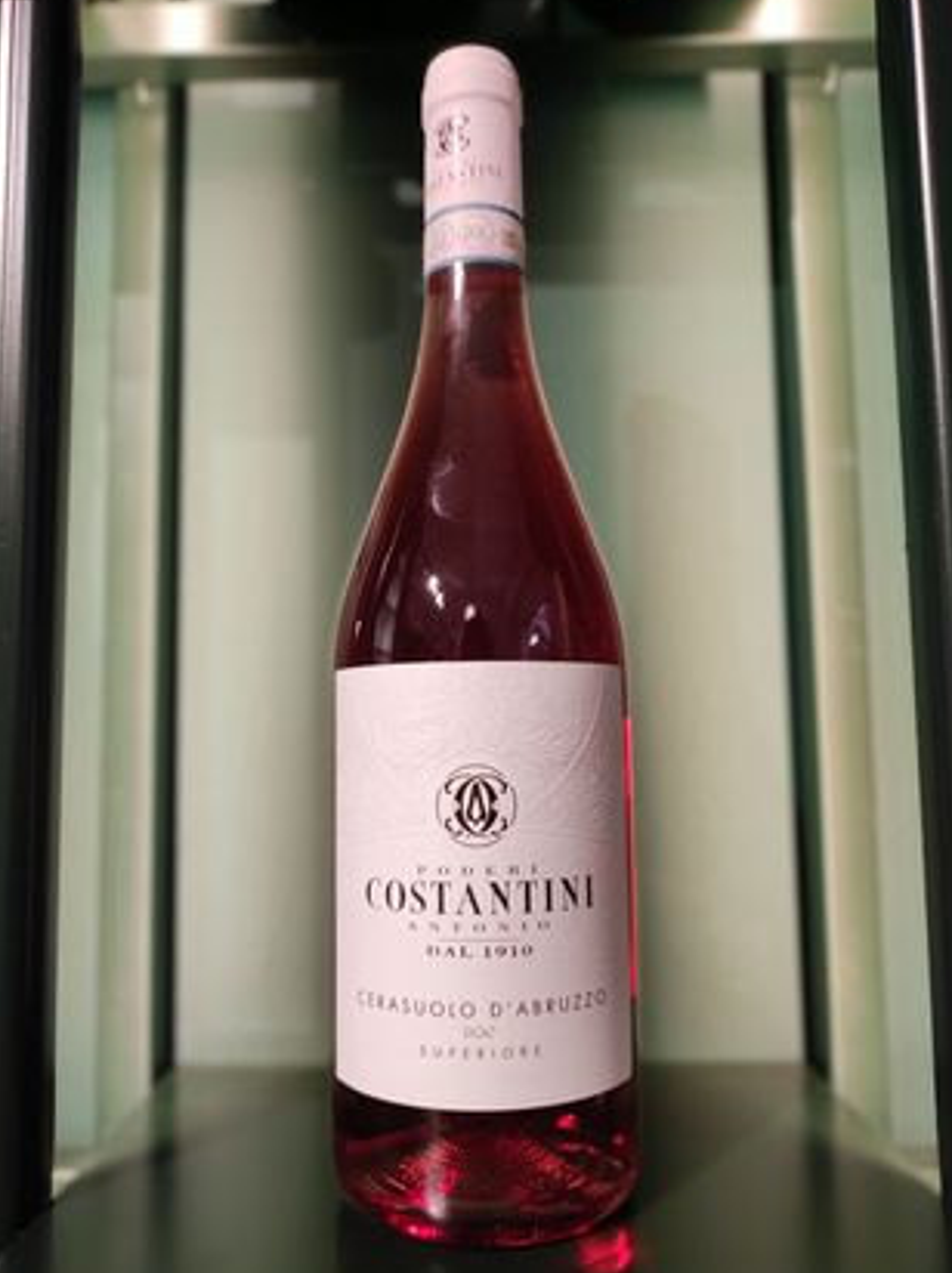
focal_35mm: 26
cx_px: 470
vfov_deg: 67.4
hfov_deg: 53.0
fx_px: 955
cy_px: 640
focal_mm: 4.7
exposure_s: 1/50
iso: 268
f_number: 1.79
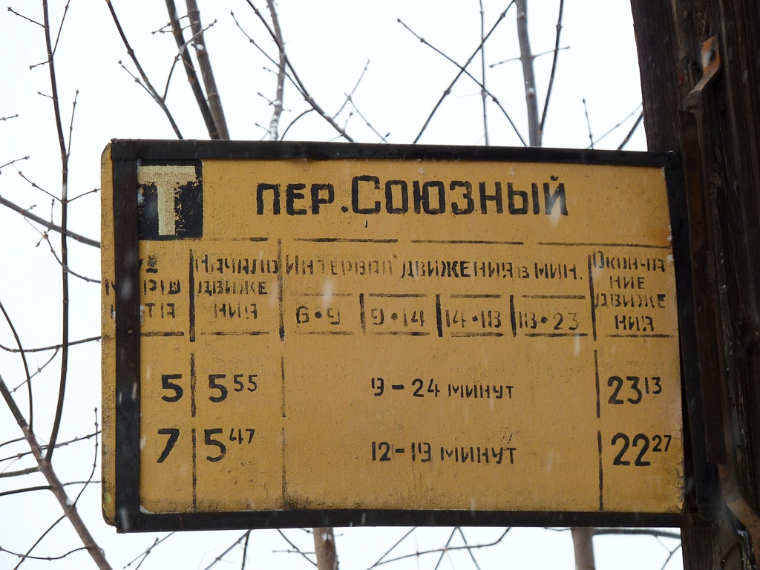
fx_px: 3227
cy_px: 285
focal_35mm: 147
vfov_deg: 10.1
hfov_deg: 13.4
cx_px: 380
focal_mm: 24.1
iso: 80
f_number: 4.5
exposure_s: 1/160
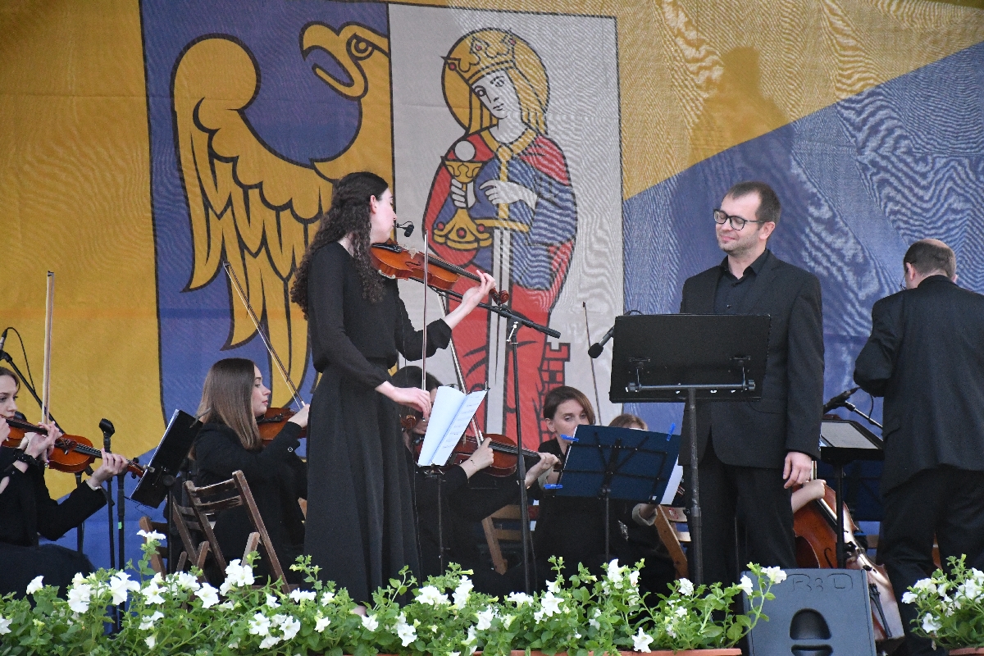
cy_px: 328
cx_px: 492
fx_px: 3690
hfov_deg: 15.2
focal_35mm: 135
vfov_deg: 10.2
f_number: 5.3
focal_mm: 90
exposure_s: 1/640
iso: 5000
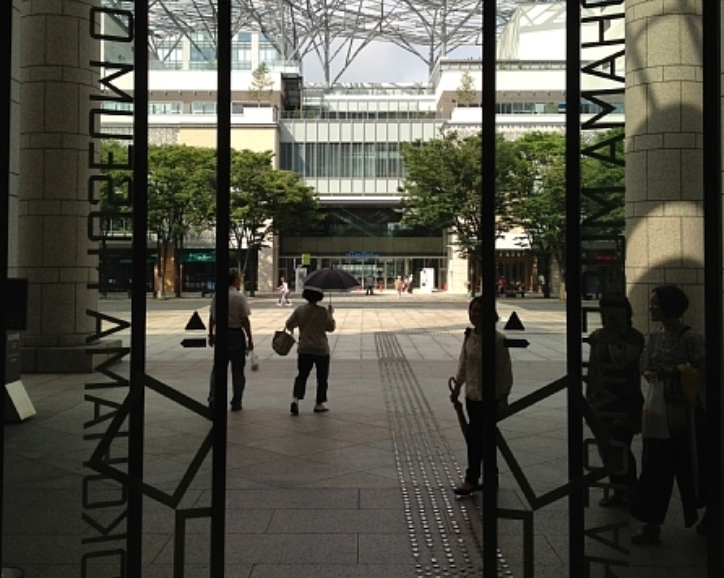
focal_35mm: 46
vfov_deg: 32.6
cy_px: 227
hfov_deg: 40.4
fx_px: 985
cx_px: 360
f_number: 2.4
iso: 50
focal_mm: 4.28
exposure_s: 1/1175
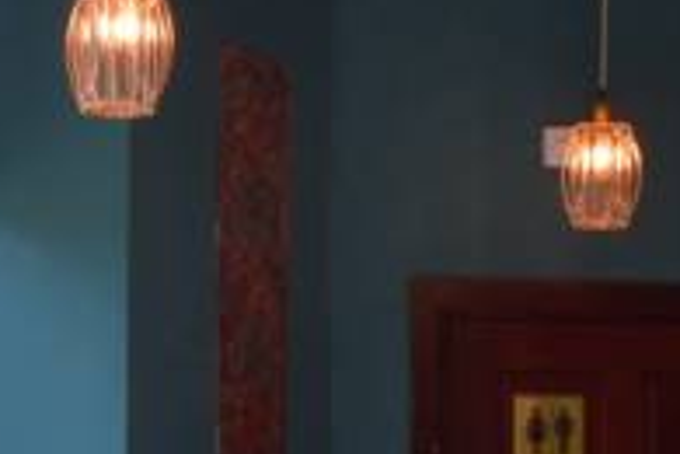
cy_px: 669
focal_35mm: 142
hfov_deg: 14.2
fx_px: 2682
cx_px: -3
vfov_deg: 9.4
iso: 400
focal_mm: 18
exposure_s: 1/125
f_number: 9
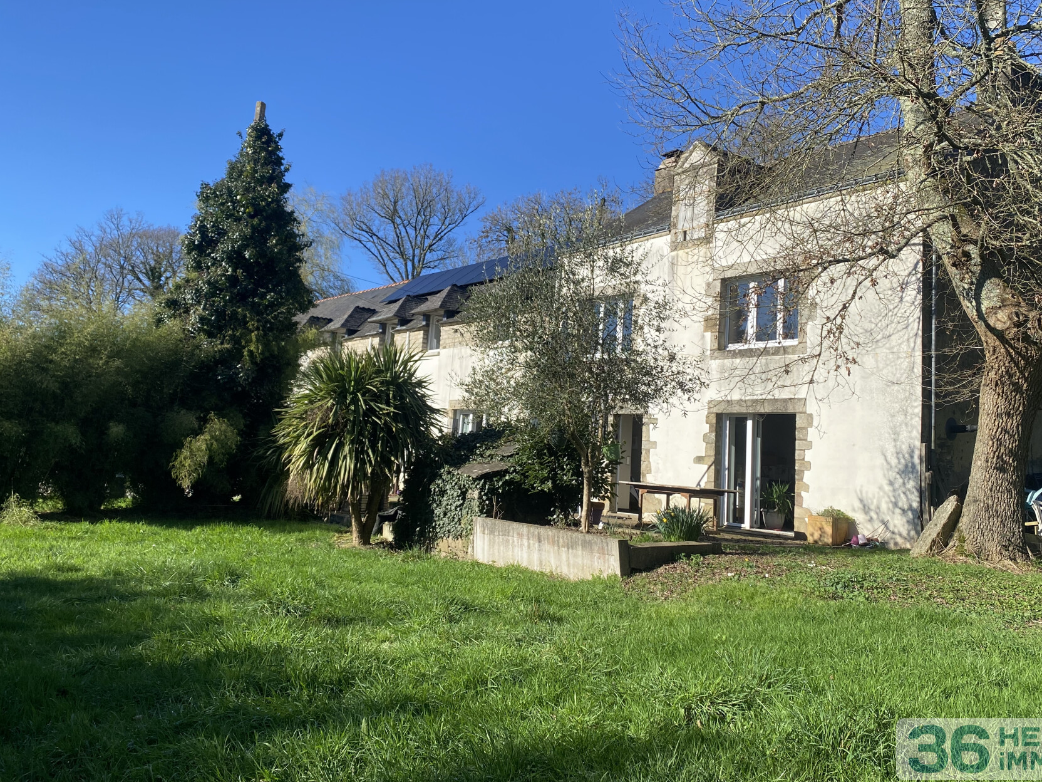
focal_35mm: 30
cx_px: 542
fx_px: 903
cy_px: 335
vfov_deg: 46.7
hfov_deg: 59.9
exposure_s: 1/2222
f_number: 1.8
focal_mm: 4.25
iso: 32
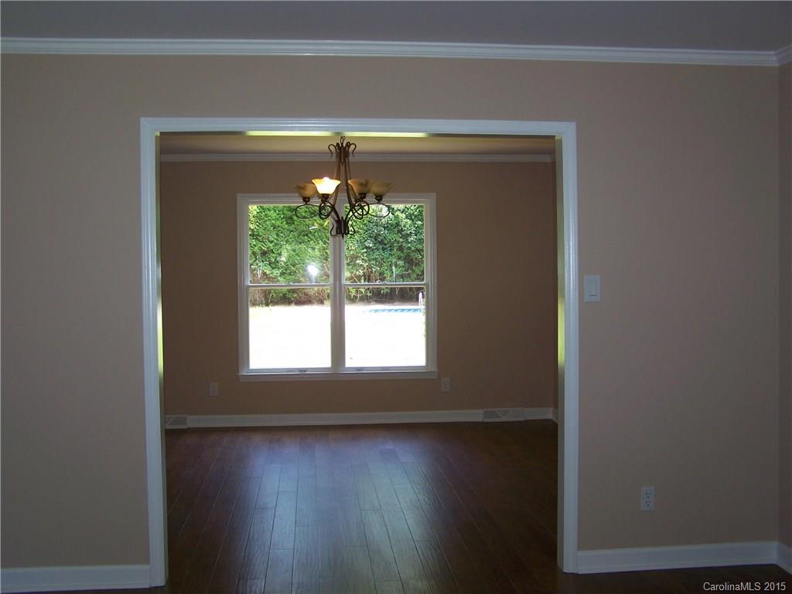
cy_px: 297
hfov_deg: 49.0
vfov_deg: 37.7
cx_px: 396
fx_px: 869
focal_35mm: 38
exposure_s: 1/60
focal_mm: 6.3
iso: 80
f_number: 2.8
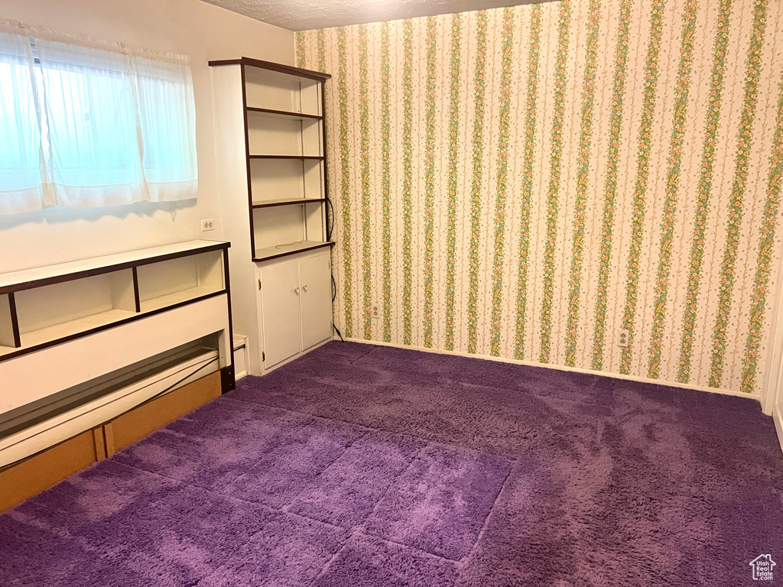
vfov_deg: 53.1
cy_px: 294
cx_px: 392
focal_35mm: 26
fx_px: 588
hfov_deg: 67.3
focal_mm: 5.7
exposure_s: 1/60
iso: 400
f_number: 1.5
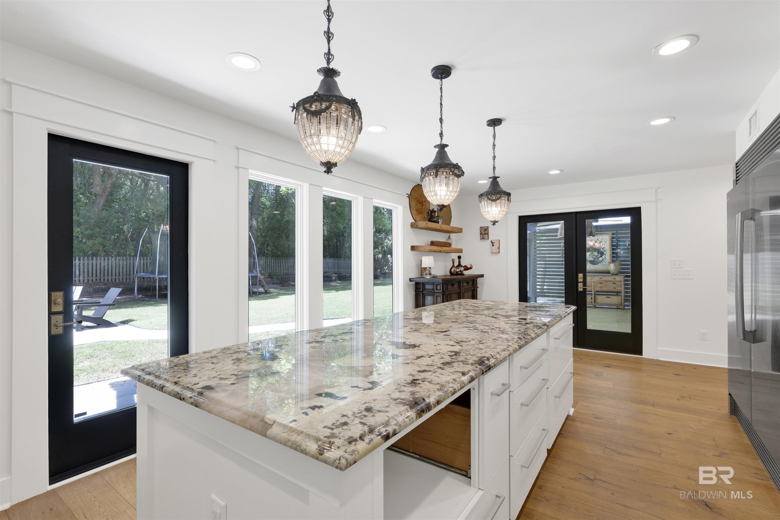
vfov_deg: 73.7
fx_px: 347
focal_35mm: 16
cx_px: 390
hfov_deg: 96.7
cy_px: 260
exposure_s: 1/20
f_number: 11
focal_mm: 16
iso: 400
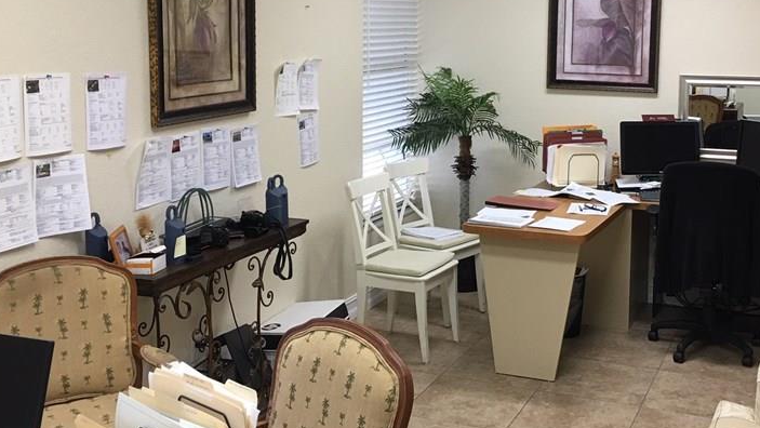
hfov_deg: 44.2
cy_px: 141
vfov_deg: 25.8
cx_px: 469
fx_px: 927
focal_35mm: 46
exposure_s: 1/15
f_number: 2.2
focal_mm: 4.15
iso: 32
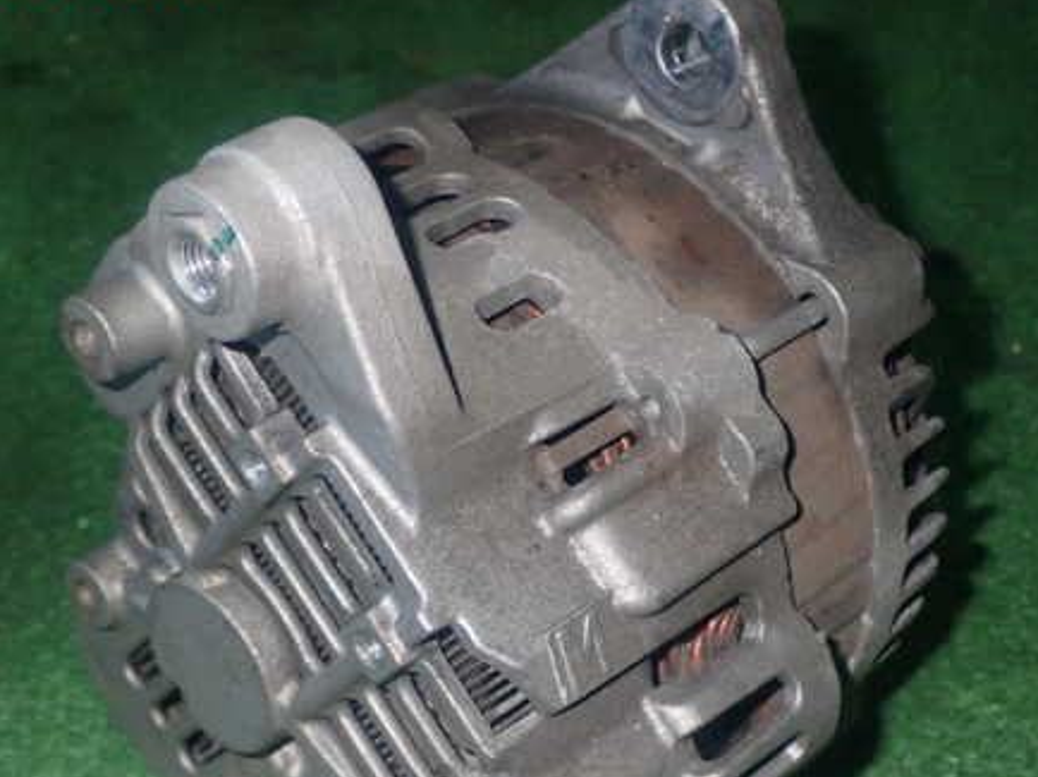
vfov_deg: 22.5
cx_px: 481
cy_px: 473
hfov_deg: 29.8
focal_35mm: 65
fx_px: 1948
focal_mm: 8.4
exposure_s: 1/50
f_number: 9
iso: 800
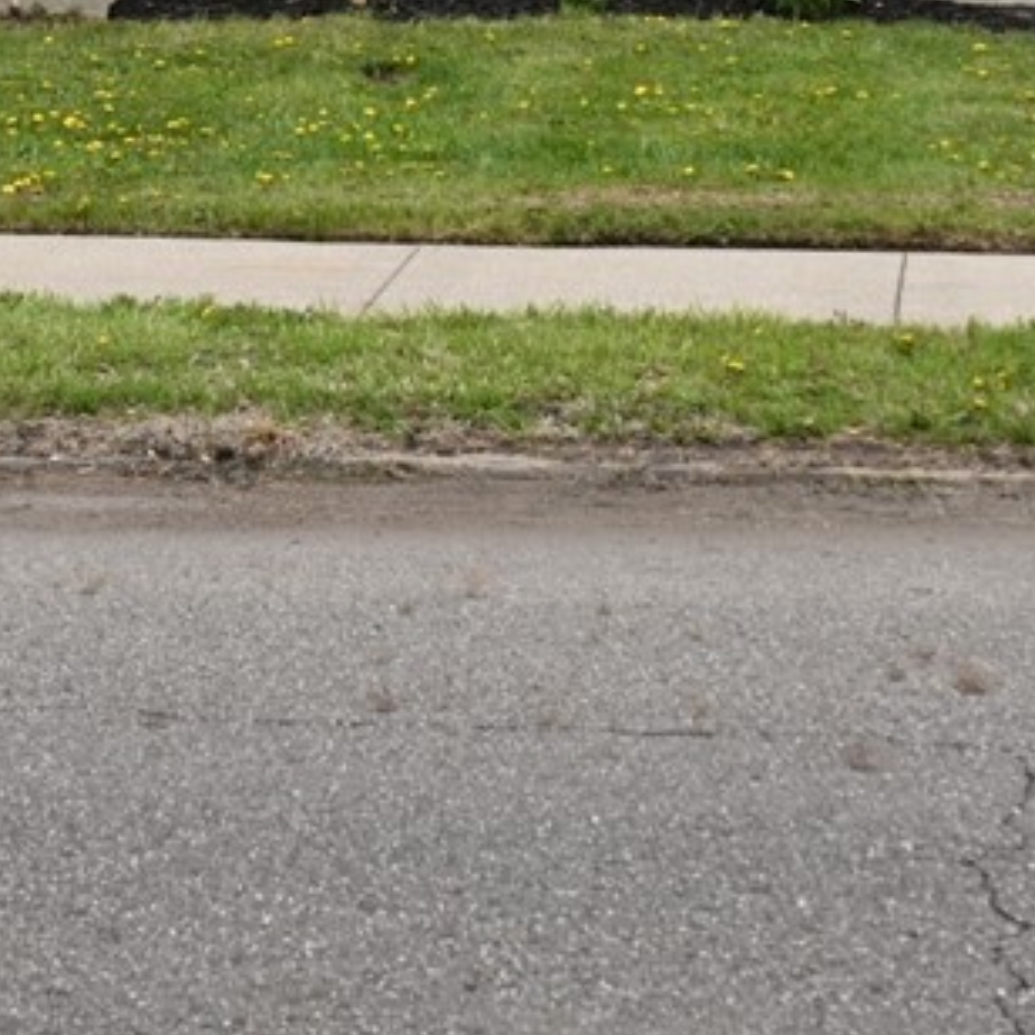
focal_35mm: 112
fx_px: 3806
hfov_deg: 15.5
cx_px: 417
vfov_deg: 15.1
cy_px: -60
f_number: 6.3
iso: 100
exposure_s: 1/320
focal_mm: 25
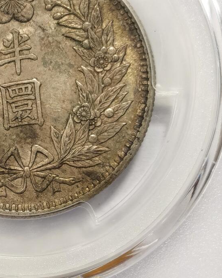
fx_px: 1134
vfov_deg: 13.9
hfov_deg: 11.1
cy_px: 183
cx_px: 19
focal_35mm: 138
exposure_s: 1/100
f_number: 16
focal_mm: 5.56
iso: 125
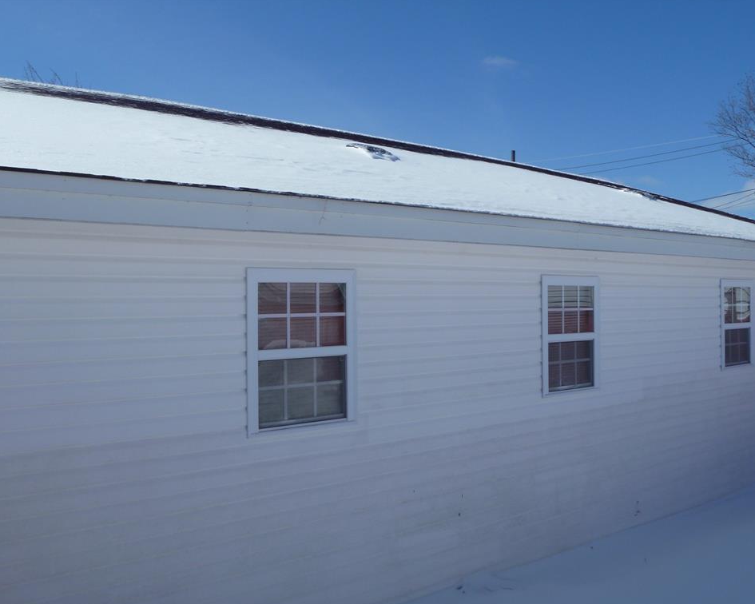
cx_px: 395
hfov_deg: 49.1
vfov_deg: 40.1
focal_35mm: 37
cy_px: 303
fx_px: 827
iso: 80
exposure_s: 1/500
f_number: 5.6
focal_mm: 6.3
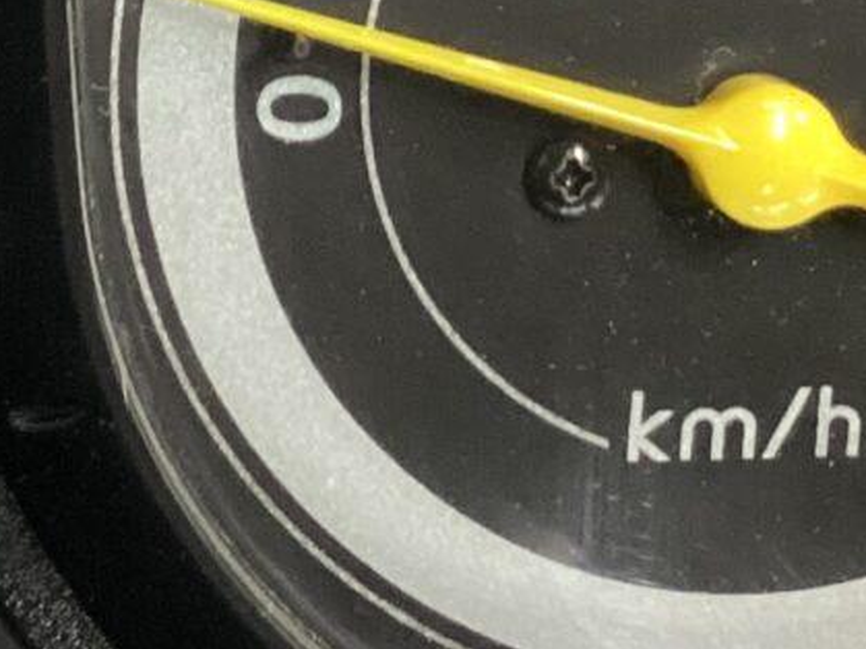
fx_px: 3551
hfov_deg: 13.9
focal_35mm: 142
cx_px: 254
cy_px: -110
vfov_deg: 10.3
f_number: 2.4
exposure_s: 1/40
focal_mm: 3.3
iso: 320
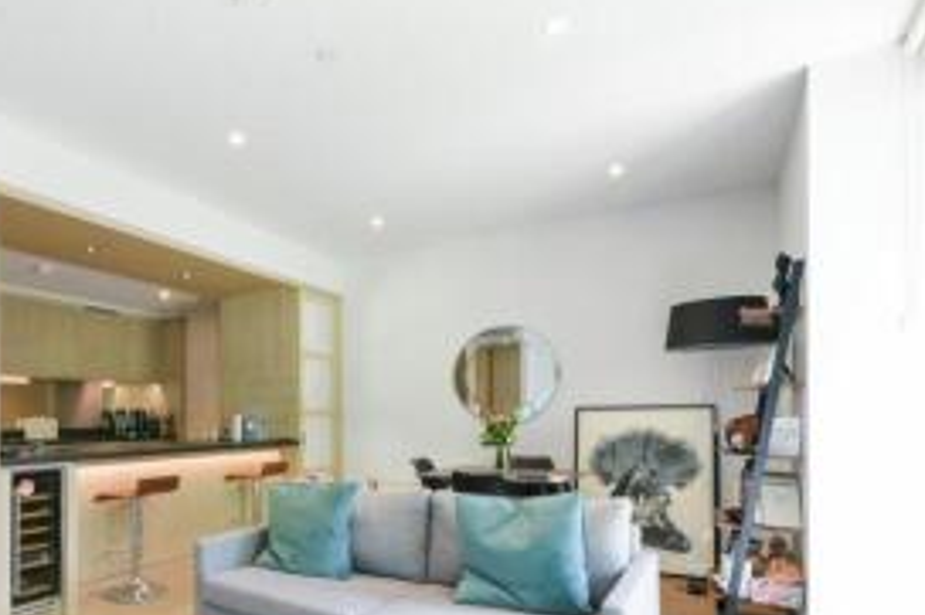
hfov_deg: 79.2
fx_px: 539
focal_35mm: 21
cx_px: 326
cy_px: 382
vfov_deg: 58.7
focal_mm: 12
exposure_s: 1/2
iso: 200
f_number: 16
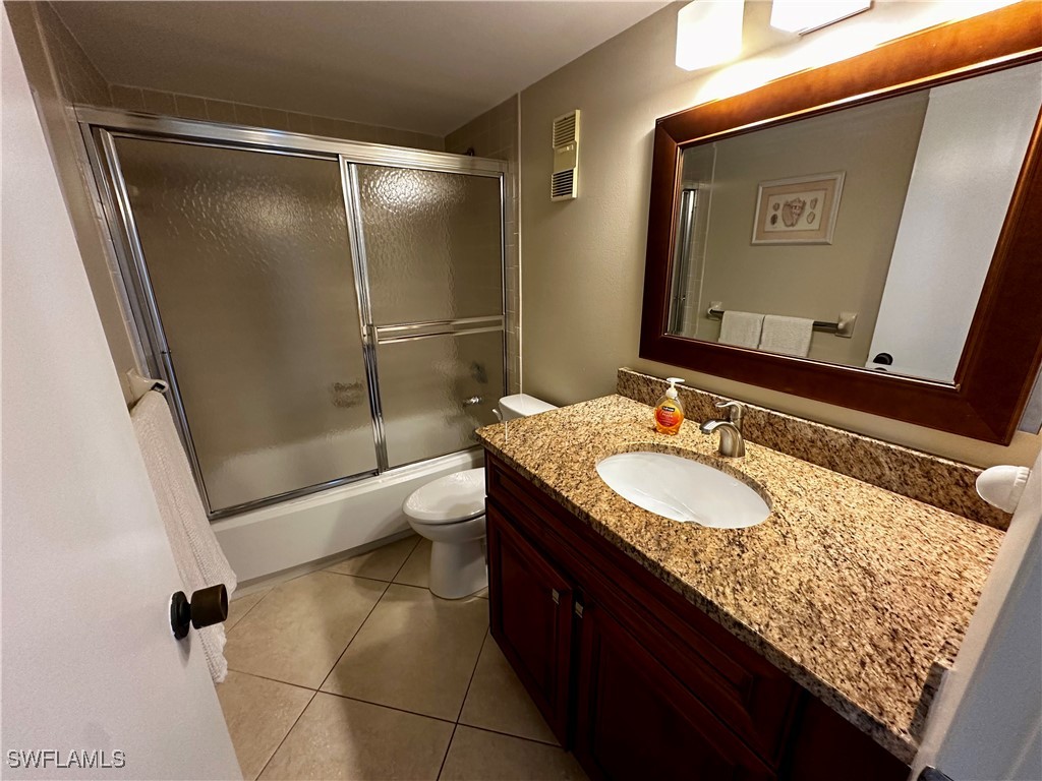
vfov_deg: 85.7
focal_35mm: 14
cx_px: 521
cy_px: 390
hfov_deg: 102.1
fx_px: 421
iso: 250
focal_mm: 2.22
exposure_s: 1/60
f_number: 2.2
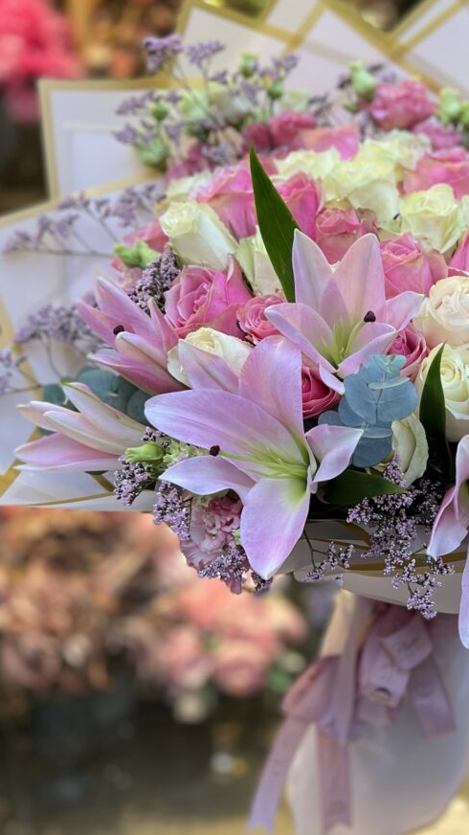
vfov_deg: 39.8
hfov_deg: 22.7
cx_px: 376
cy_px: 374
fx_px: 1151
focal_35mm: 52
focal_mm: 5.7
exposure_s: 1/100
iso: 64
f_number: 1.5
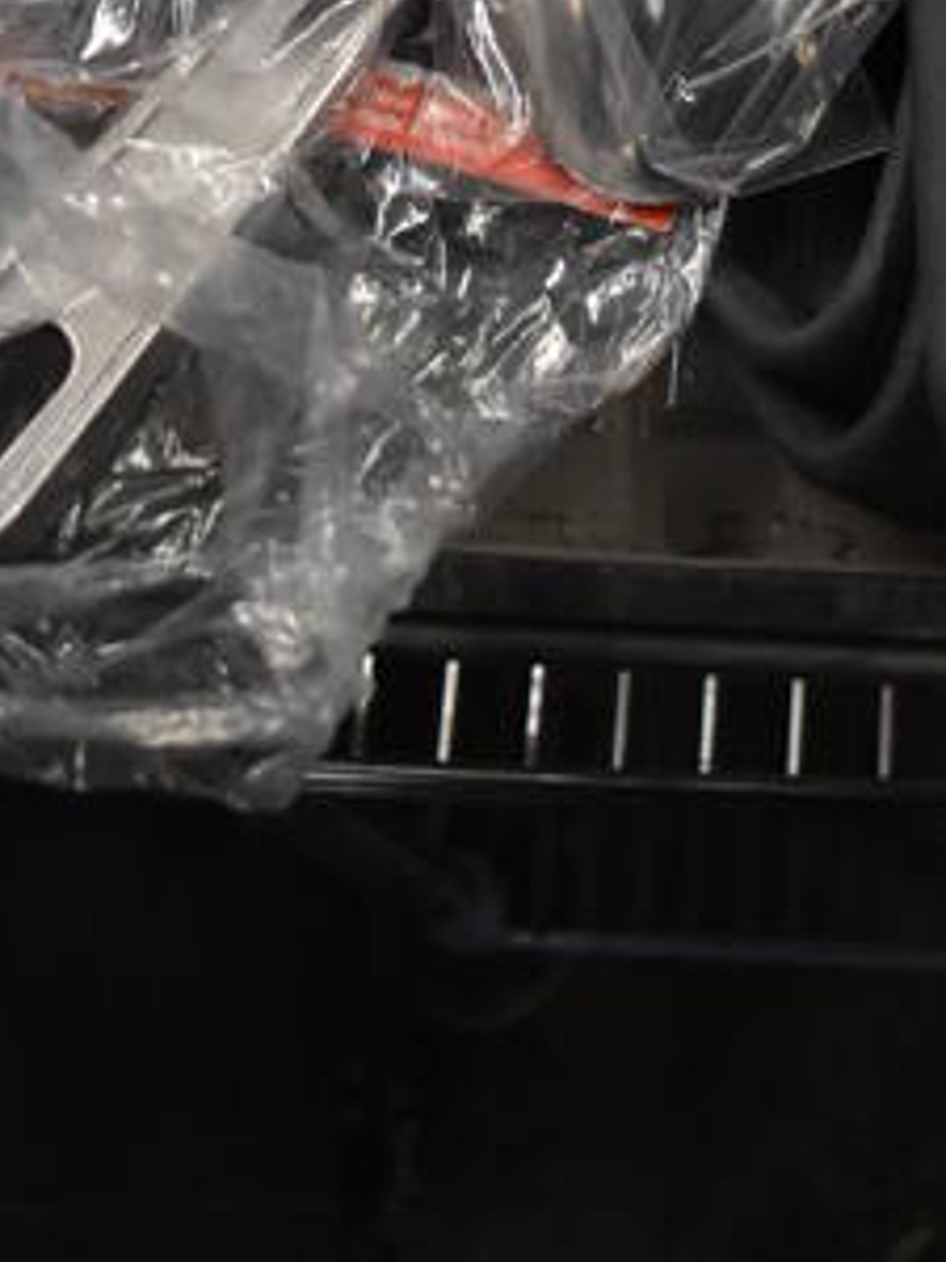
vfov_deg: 20.9
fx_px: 2879
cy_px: -637
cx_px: 938
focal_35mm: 79
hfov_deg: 18.2
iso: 1600
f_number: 3.5
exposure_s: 1/125
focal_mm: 18
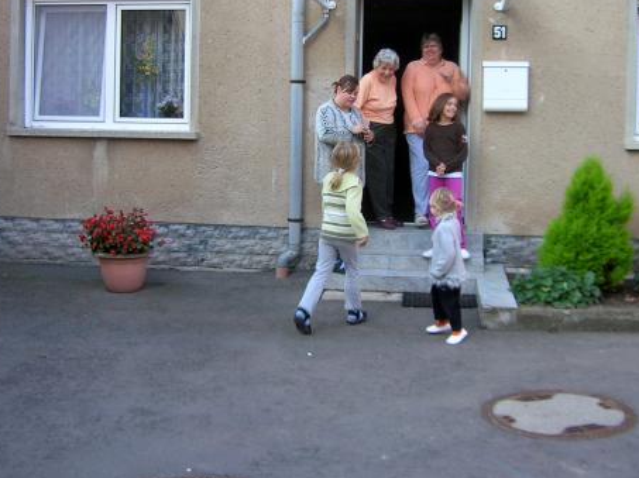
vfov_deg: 30.0
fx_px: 885
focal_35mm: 48
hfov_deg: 39.7
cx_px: 340
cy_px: 166
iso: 50
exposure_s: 1/58.4
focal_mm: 5.7
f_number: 2.9
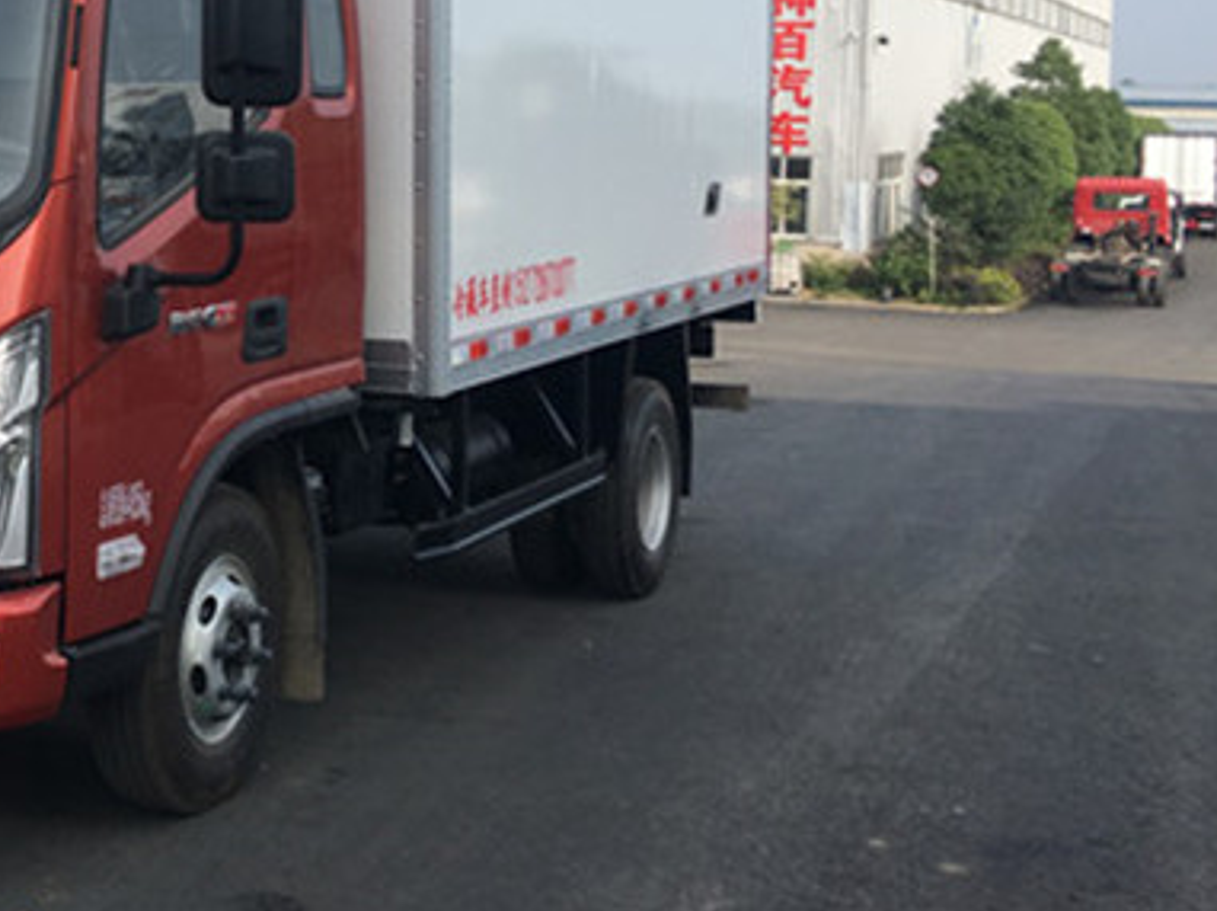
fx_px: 2318
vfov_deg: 22.0
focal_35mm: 66
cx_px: 3
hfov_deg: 27.7
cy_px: 211
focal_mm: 4.15
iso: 25
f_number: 2.2
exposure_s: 1/884
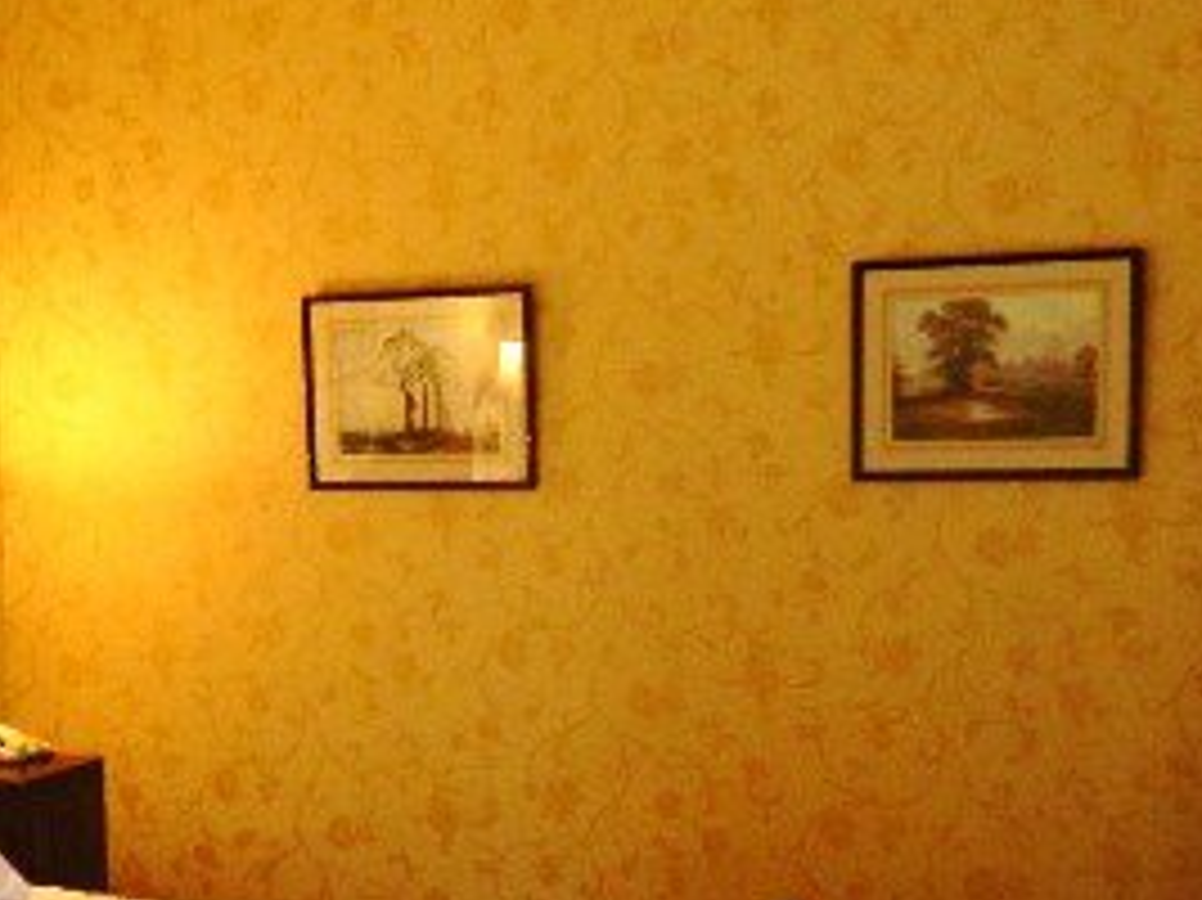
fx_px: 2395
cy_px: 684
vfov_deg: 21.1
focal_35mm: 69
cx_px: 140
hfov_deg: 27.3
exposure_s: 1/30
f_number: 3.4
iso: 180
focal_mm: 4
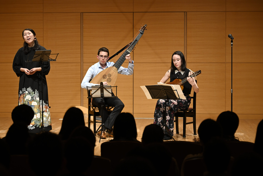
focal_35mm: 86
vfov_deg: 15.9
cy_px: 79
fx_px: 628
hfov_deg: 23.6
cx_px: 106
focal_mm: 70
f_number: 2.8
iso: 720
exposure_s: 1/125
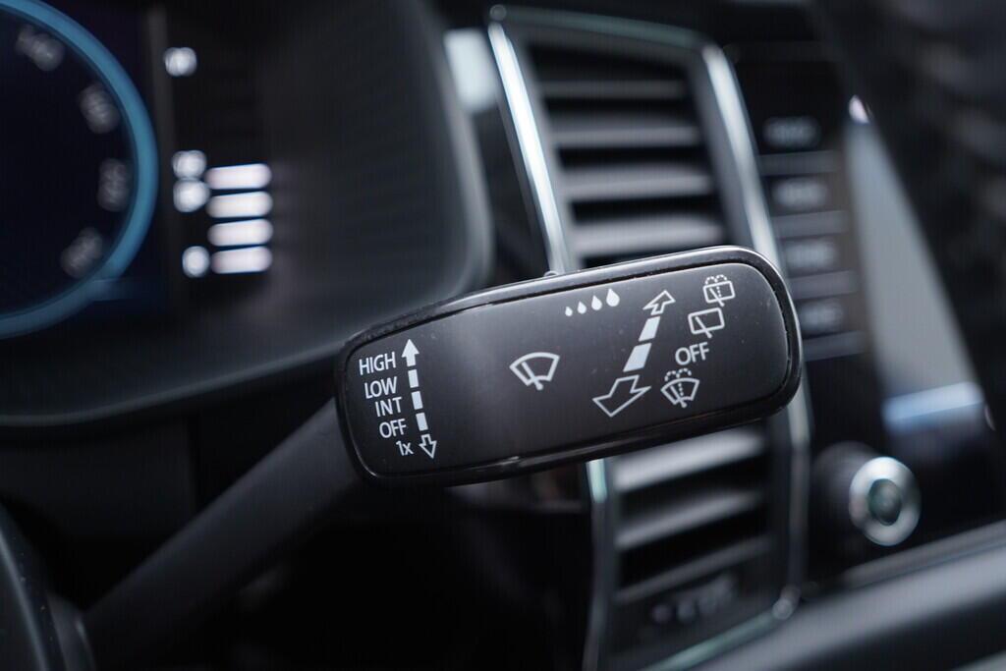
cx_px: 503
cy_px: 336
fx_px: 1006
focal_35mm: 36
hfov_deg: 53.1
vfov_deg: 36.9
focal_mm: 24
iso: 400
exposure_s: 1/40
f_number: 2.8
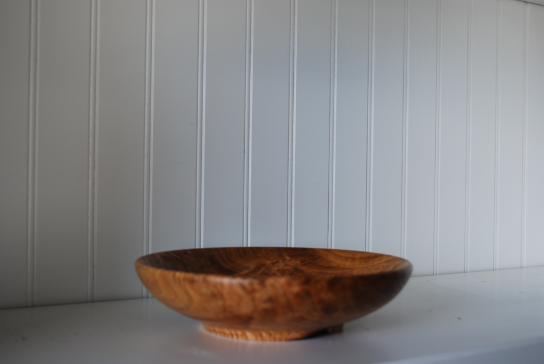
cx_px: 272
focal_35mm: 48
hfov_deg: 41.1
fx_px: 726
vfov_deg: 28.1
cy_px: 182
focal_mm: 32
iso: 100
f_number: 4.8
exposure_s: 1/15
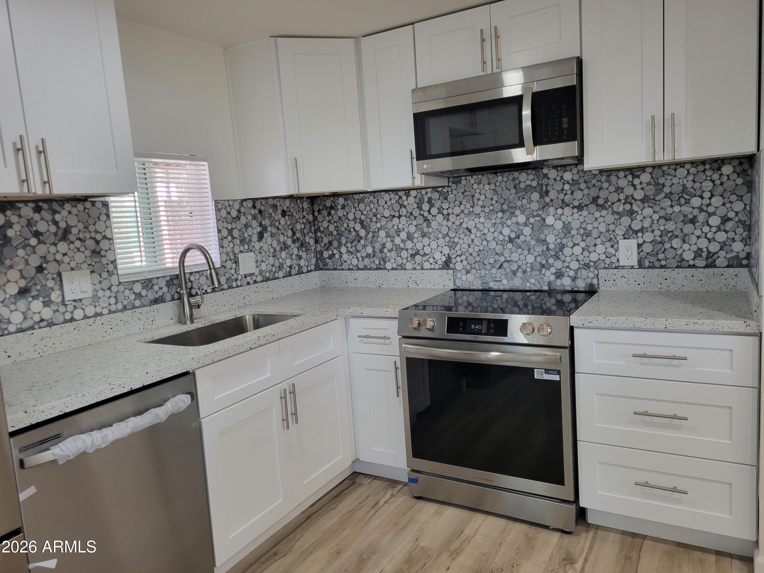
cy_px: 286
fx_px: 574
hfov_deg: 67.3
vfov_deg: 53.1
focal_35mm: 26
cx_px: 382
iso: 200
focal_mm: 5.4
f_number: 1.8
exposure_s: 1/120
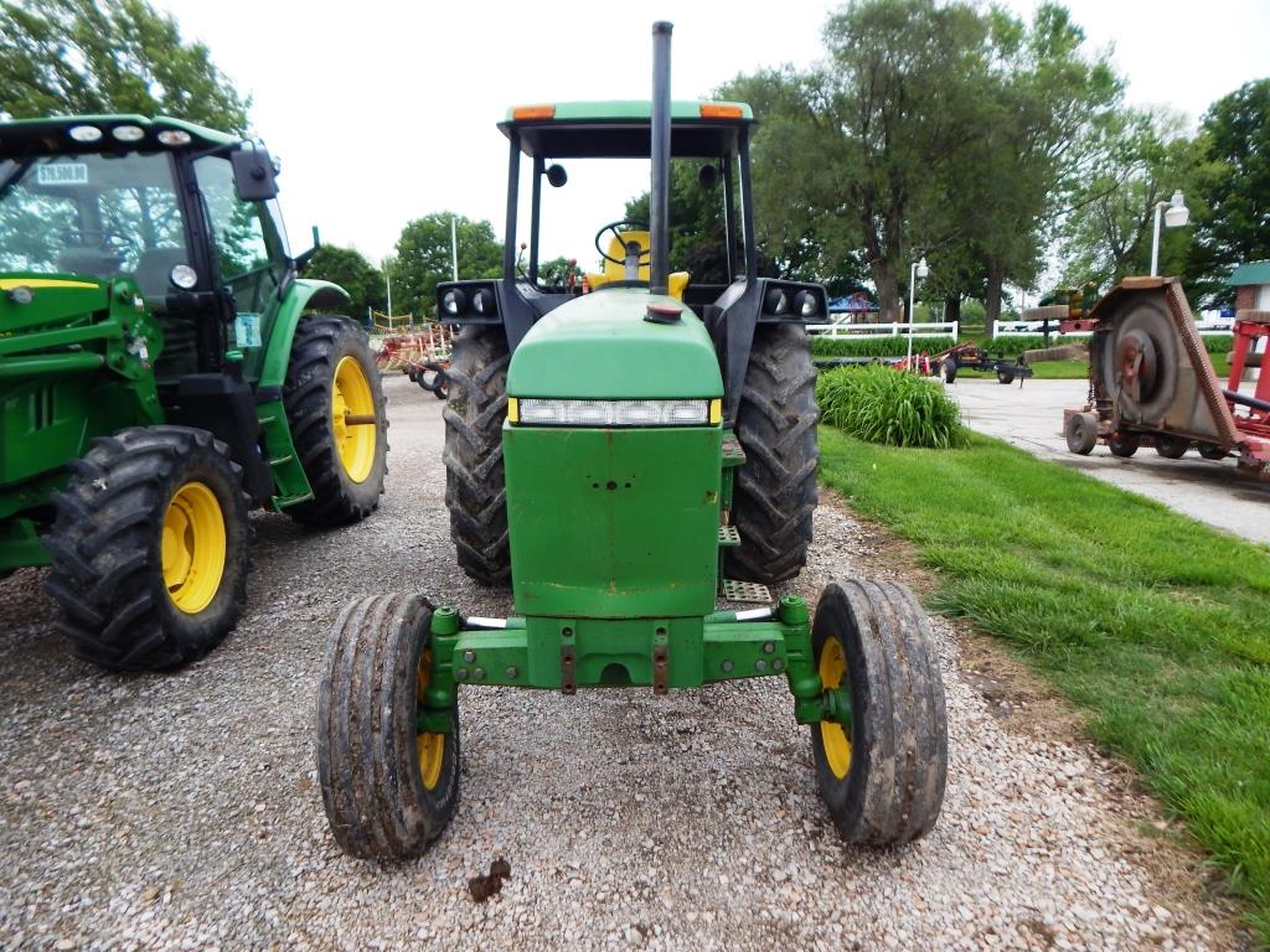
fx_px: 807
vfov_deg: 61.1
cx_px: 635
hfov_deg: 76.4
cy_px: 476
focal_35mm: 22
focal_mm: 4
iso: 125
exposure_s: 1/160
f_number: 3
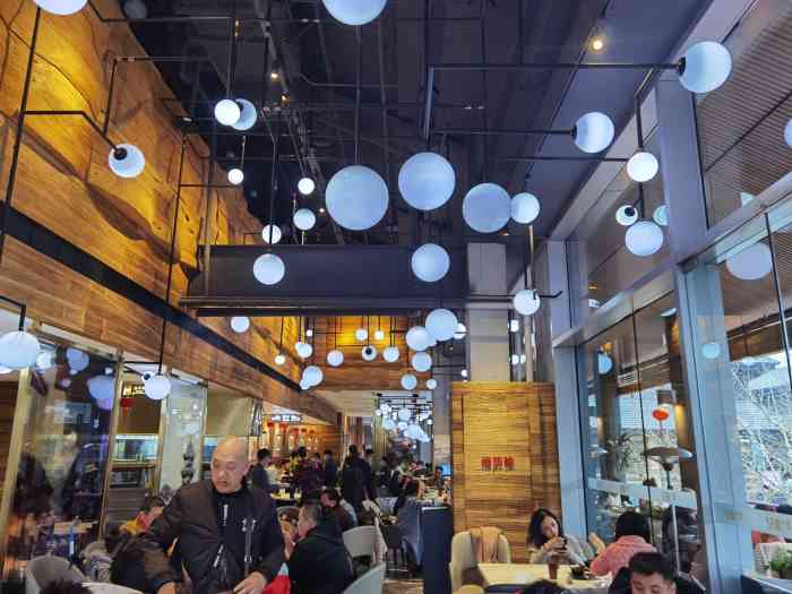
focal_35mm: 27
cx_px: 396
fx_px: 618
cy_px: 297
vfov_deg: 51.4
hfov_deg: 65.3
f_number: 1.9
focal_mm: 6.71
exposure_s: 1/50
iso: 64
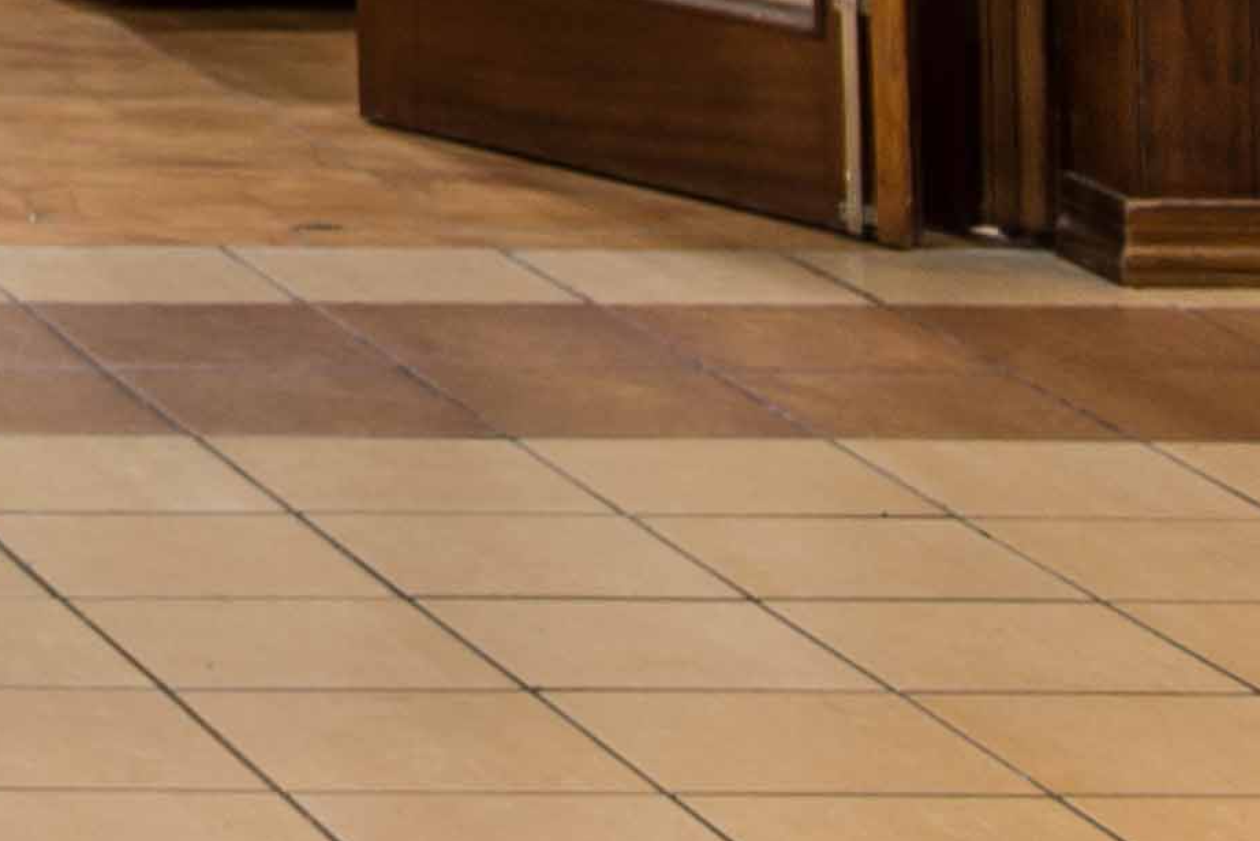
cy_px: -1655
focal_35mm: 189
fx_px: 6617
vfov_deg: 6.6
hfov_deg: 9.4
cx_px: -2049
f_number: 4.5
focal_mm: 29
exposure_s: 1/3
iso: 100
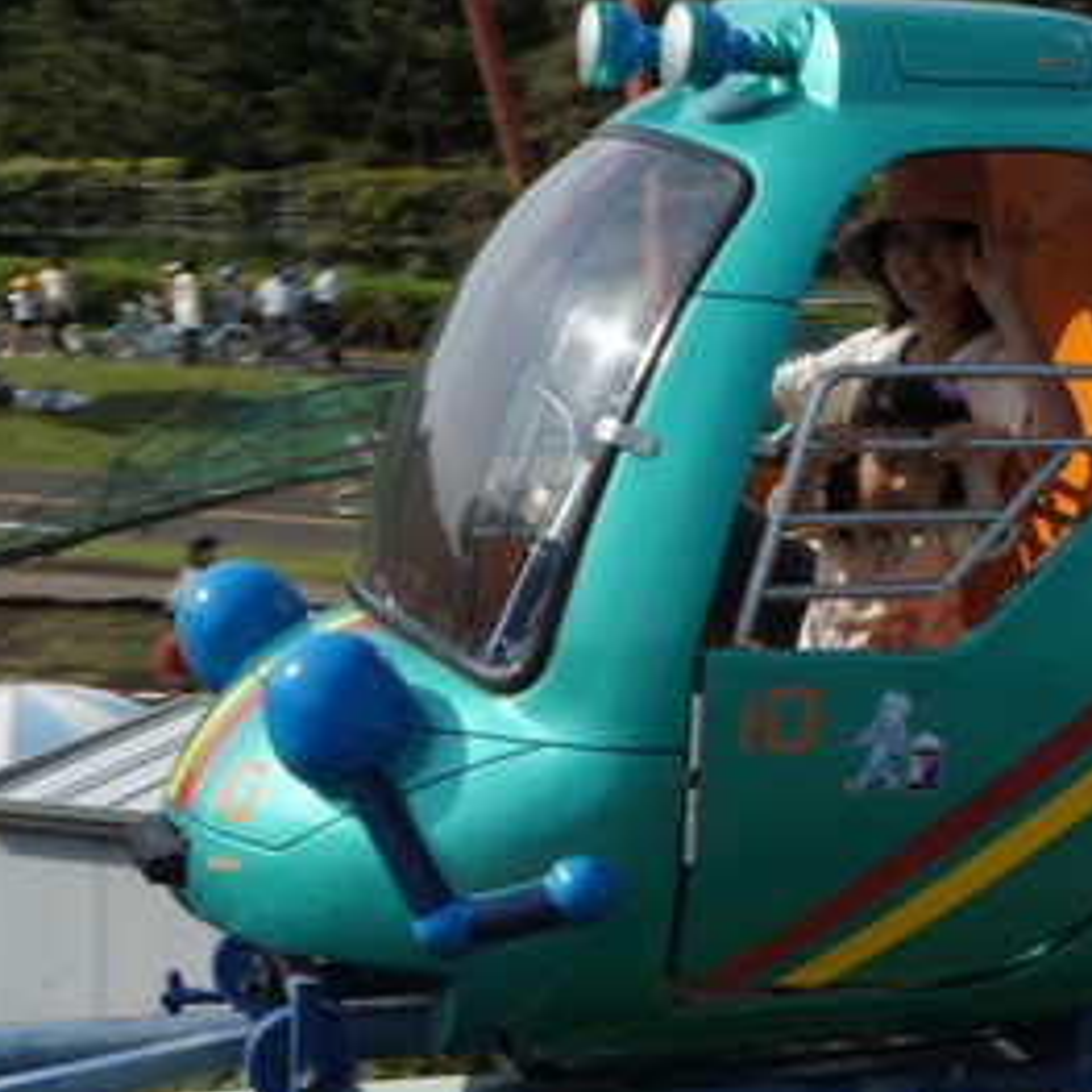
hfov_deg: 16.9
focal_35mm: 103
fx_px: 3663
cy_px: 544
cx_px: 806
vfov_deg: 17.0
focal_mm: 53
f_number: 32
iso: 200
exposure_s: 1/30
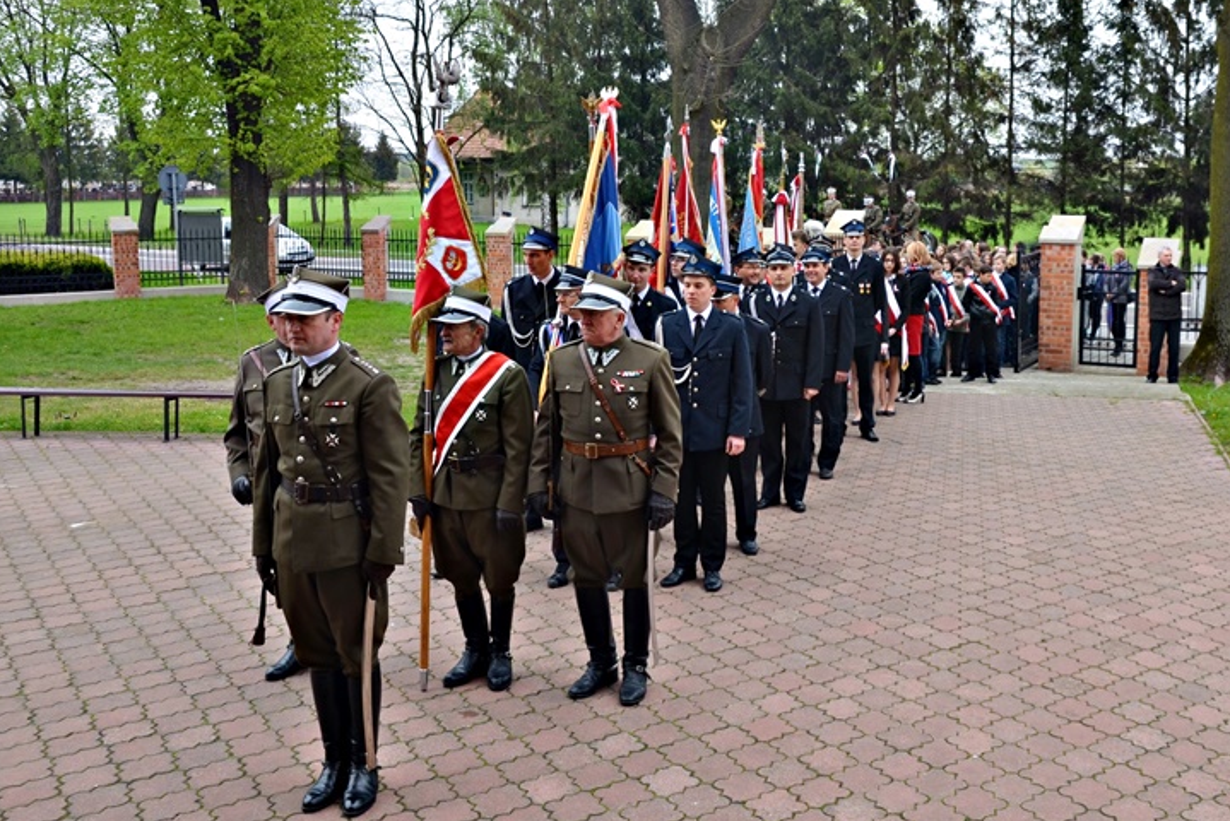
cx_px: 611
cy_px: 413
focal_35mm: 27
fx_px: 906
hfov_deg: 68.3
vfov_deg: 48.7
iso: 200
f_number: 5.6
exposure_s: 1/125
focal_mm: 17
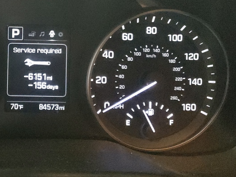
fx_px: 341
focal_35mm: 50
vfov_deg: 28.8
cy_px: 53
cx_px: 21
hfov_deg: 35.8
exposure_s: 1/24
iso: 1171
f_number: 1.5
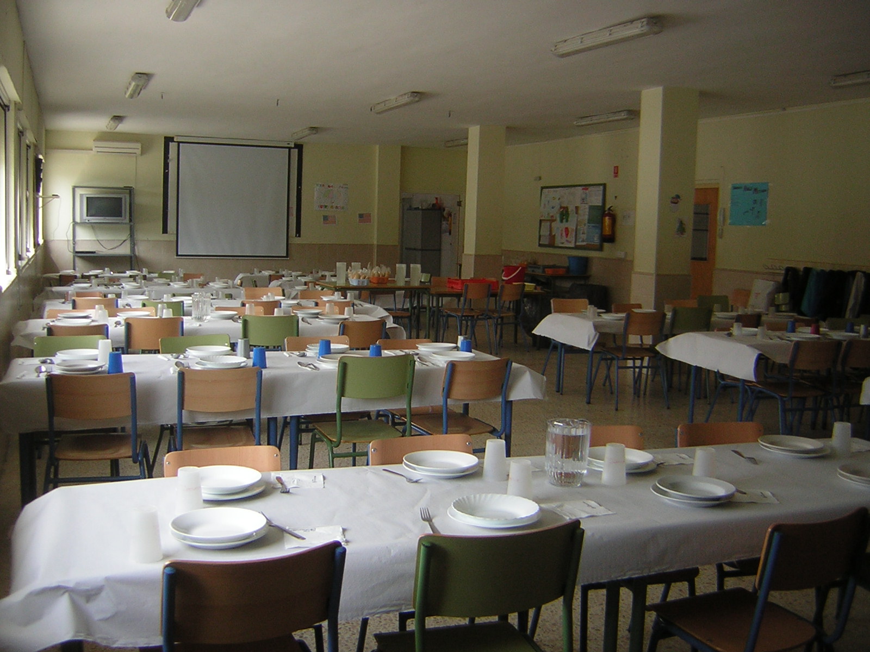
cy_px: 326
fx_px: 905
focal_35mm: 36
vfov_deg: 39.7
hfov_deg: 51.4
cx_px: 435
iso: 50
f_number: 2.6
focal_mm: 4.7
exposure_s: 1/104
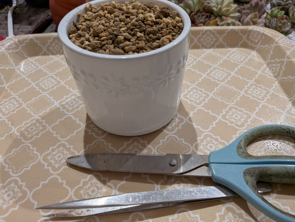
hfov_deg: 71.6
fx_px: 205
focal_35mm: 24
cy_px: 111
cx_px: 148
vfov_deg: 56.8
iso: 34
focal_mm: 4.53
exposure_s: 1/180
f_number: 1.7
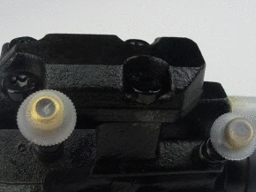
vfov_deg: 26.7
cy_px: 165
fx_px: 392
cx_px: 95
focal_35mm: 53
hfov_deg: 36.0
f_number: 3.3
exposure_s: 1/60
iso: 100
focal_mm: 4.3
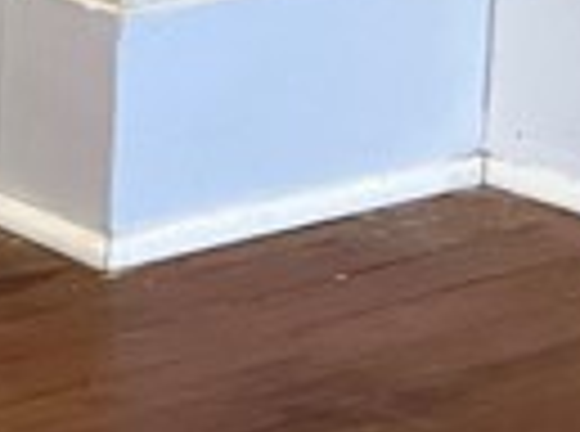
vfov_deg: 6.5
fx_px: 3726
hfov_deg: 8.1
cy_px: -212
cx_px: -863
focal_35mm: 223
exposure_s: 1/60
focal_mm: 3.99
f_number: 1.8
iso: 250
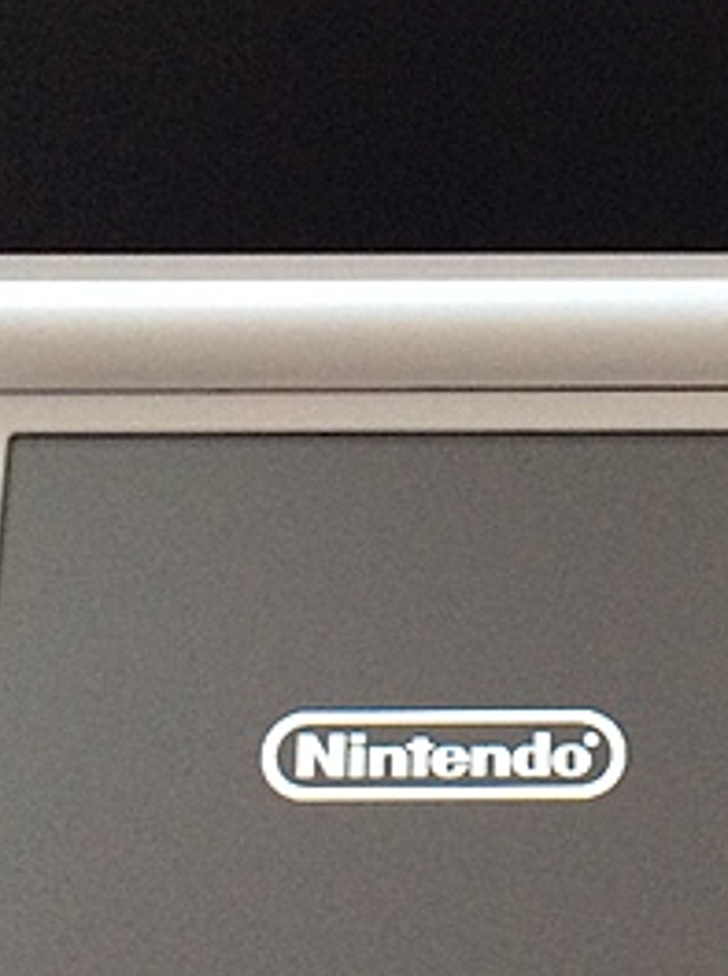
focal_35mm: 91
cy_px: 473
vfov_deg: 21.6
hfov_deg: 16.0
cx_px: 625
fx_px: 2560
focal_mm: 3.3
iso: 100
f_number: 2.4
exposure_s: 1/24
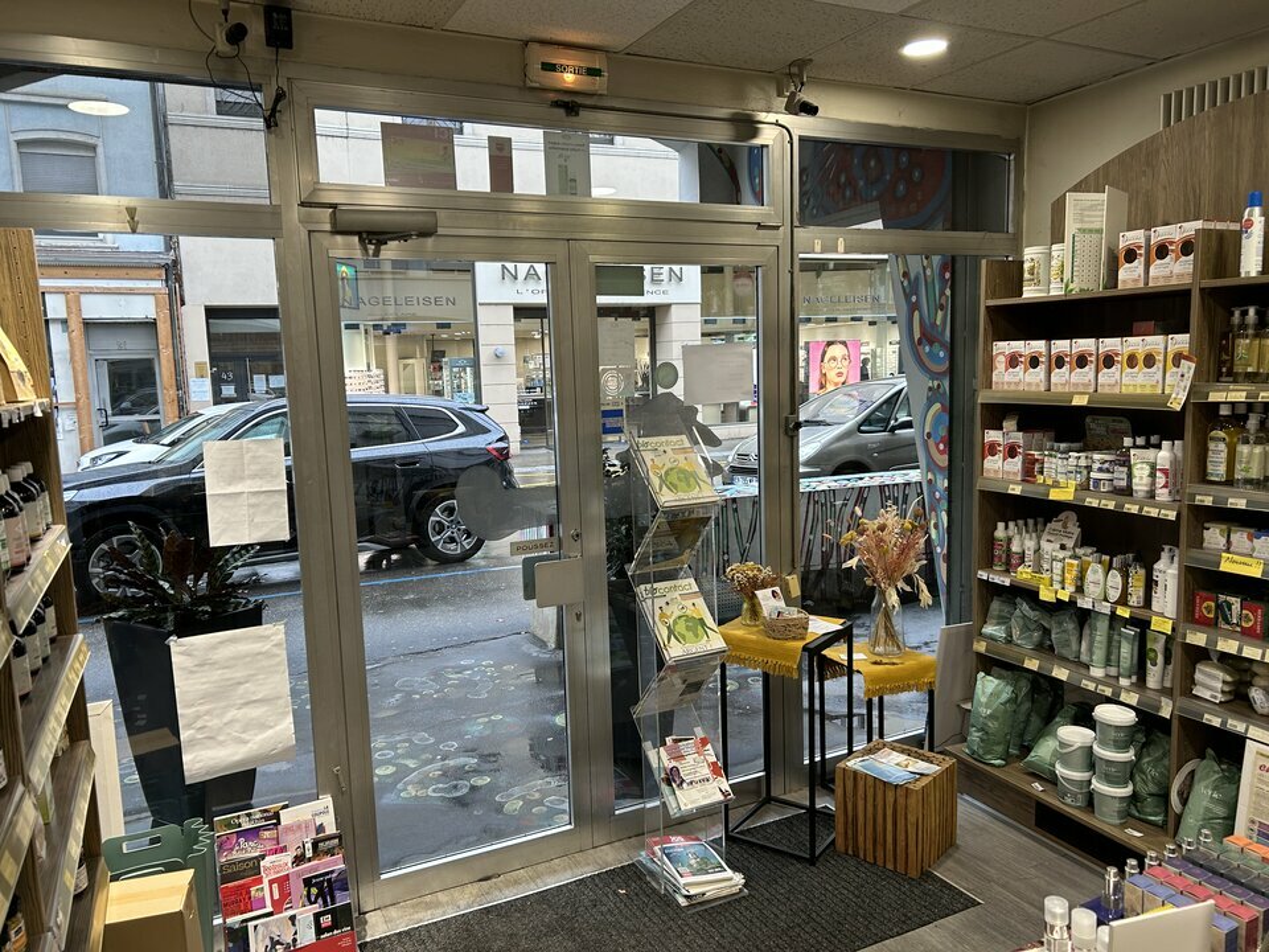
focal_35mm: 26
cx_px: 634
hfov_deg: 67.3
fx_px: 953
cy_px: 476
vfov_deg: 53.1
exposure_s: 1/100
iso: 80
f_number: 1.5
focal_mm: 5.7
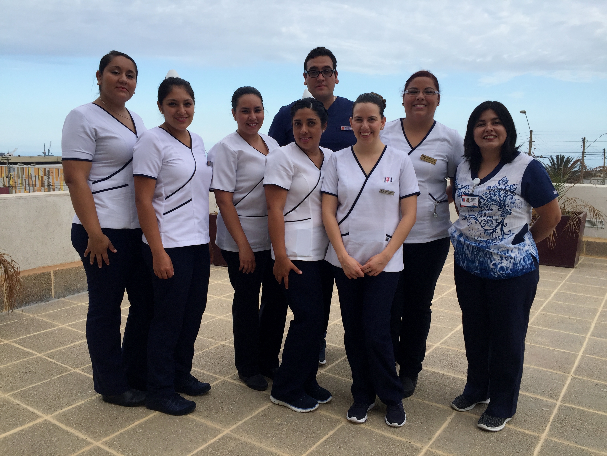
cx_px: 304
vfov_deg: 48.2
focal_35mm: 29
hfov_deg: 61.7
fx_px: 509
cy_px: 228
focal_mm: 4.15
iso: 32
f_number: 2.2
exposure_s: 1/964
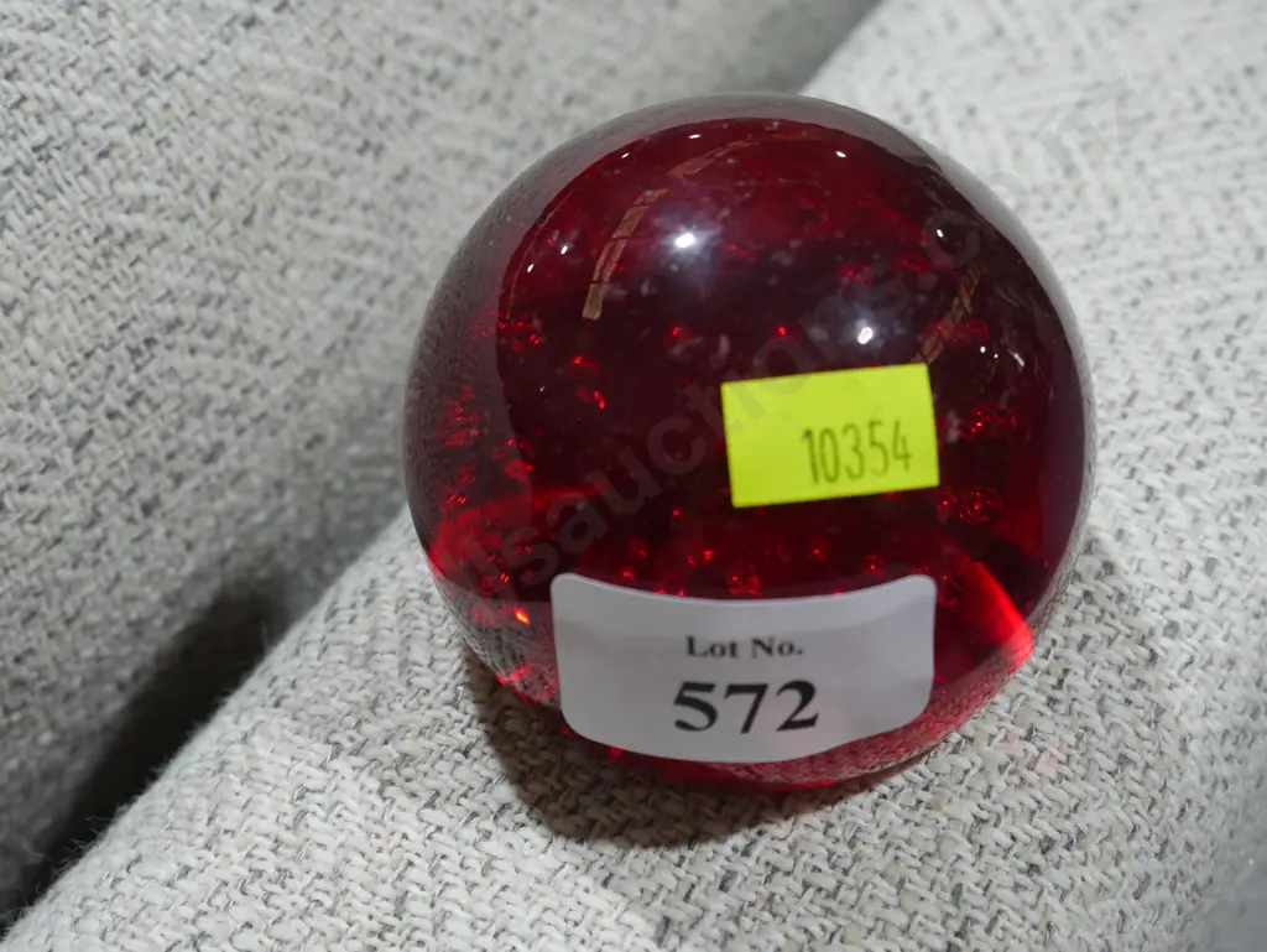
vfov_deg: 25.3
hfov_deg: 33.2
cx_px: 634
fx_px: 2124
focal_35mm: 58
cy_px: 476
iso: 500
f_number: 6.3
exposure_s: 1/60
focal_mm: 29
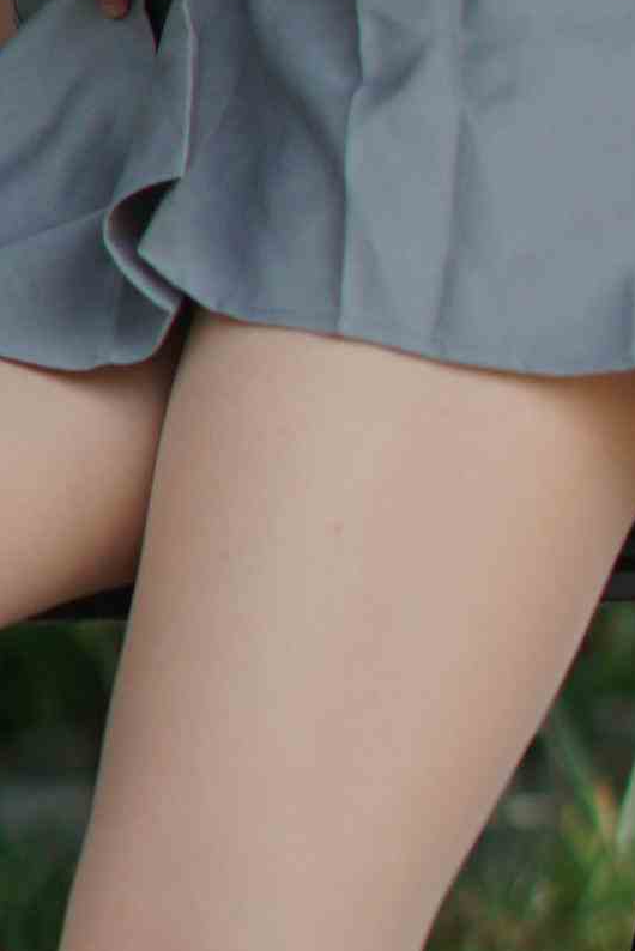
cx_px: 123
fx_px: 7058
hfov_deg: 5.1
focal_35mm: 267
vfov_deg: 7.7
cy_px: 431
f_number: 1.8
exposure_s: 1/8000
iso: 200
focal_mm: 50
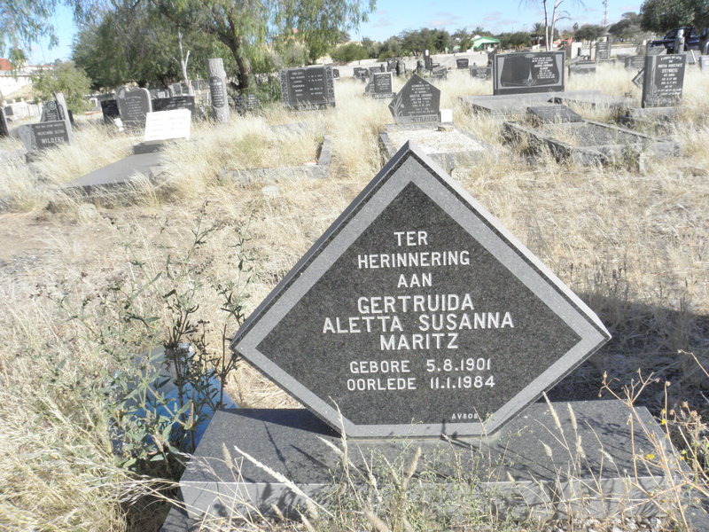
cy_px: 266
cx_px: 354
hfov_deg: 67.3
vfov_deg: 53.1
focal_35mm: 26
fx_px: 533
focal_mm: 4.6
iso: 200
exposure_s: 1/640
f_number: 6.3
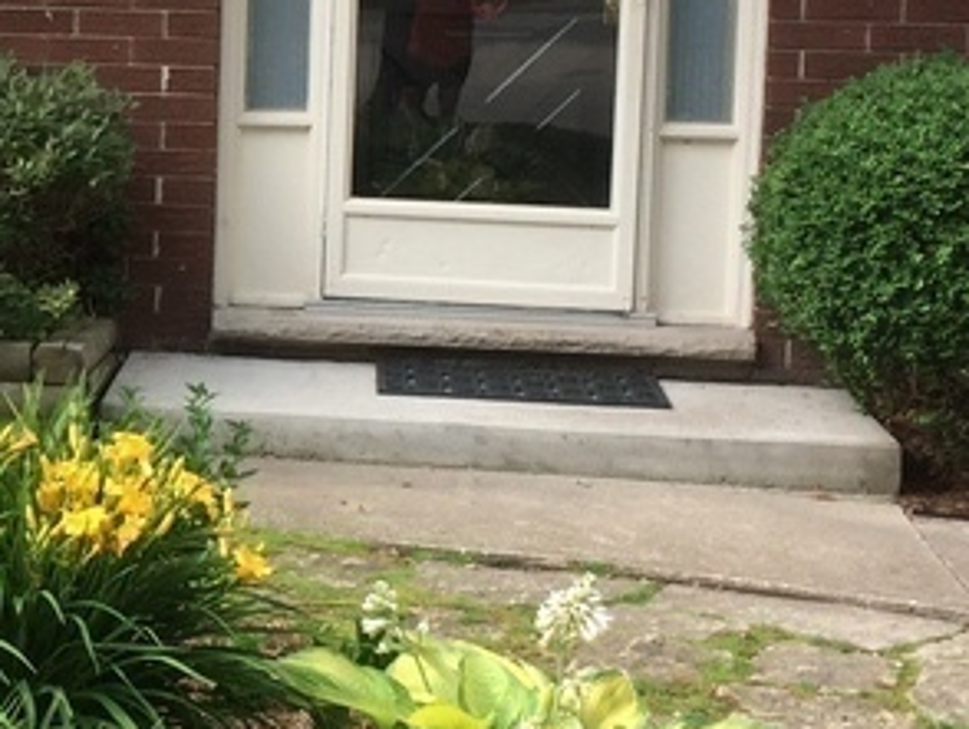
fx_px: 2830
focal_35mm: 101
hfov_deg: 18.5
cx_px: -178
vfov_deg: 14.6
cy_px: 231
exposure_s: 1/586
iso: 32
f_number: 2.2
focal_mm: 4.15
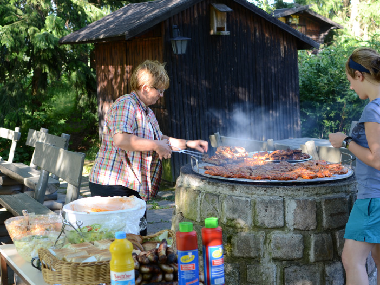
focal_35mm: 65
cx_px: 161
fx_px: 709
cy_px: 160
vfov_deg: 22.7
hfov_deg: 30.0
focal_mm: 35
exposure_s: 1/50
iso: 100
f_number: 4
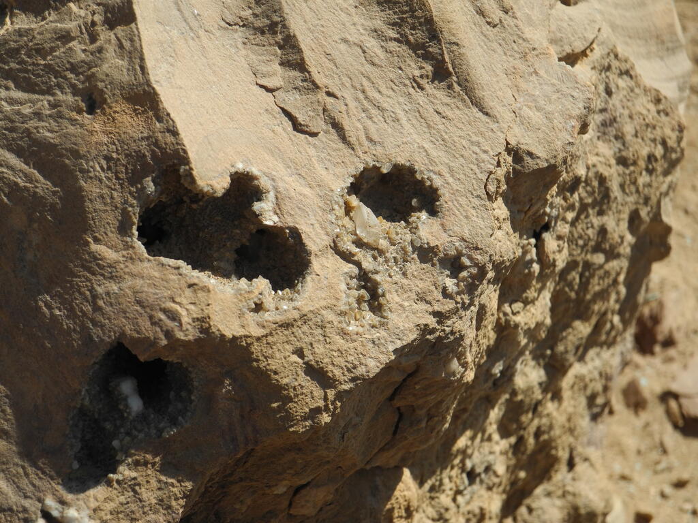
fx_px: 1371
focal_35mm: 68
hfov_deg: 28.6
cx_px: 349
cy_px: 262
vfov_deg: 21.6
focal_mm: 14.5
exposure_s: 1/1000
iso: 100
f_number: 4
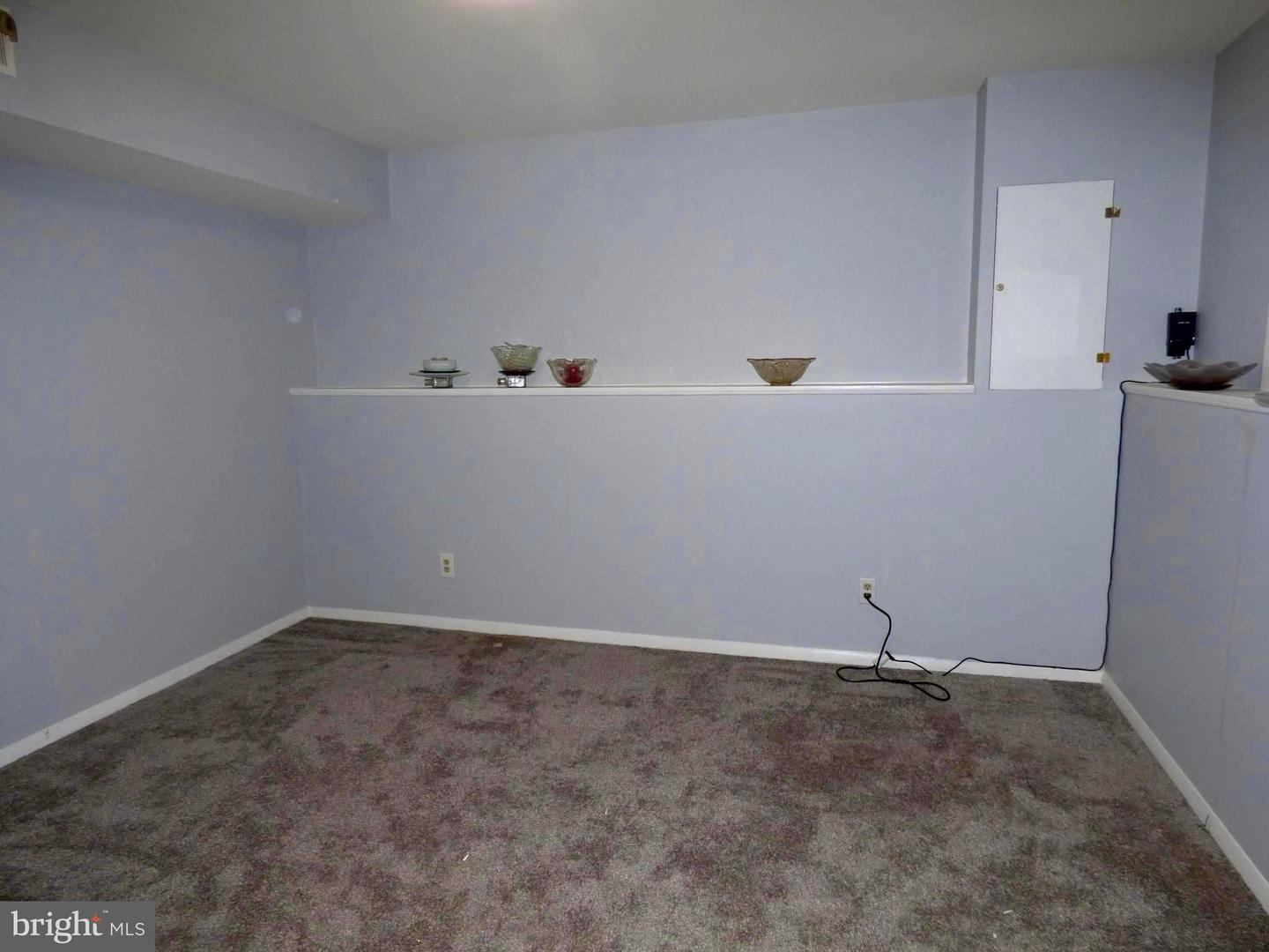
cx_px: 634
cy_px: 476
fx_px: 733
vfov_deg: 66.0
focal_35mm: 20
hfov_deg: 81.7
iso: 100
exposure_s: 1/60
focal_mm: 3.58
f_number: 2.8
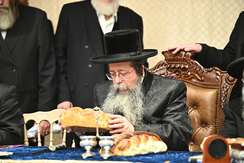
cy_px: 82
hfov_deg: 10.3
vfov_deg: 6.9
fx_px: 1355
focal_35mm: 200
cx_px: 122
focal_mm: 200
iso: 2500
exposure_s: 1/160
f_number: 3.2
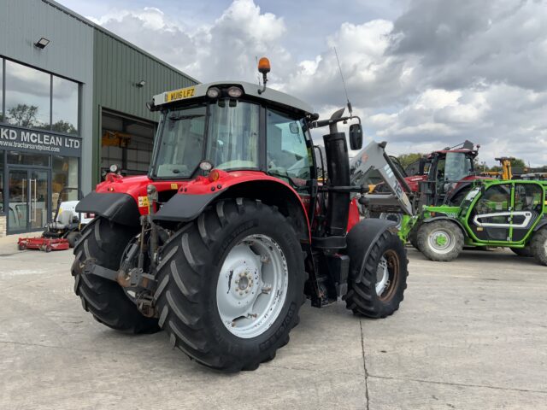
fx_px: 458
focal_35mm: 29
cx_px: 274
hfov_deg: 61.7
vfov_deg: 48.2
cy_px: 205
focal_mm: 3
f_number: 1.8
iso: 16
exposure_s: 1/1342
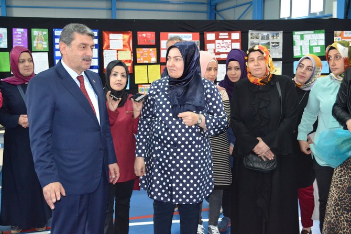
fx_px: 380
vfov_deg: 34.2
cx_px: 176
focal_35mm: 39
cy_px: 117
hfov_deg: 49.5
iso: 3200
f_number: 4.2
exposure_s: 1/60
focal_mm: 26
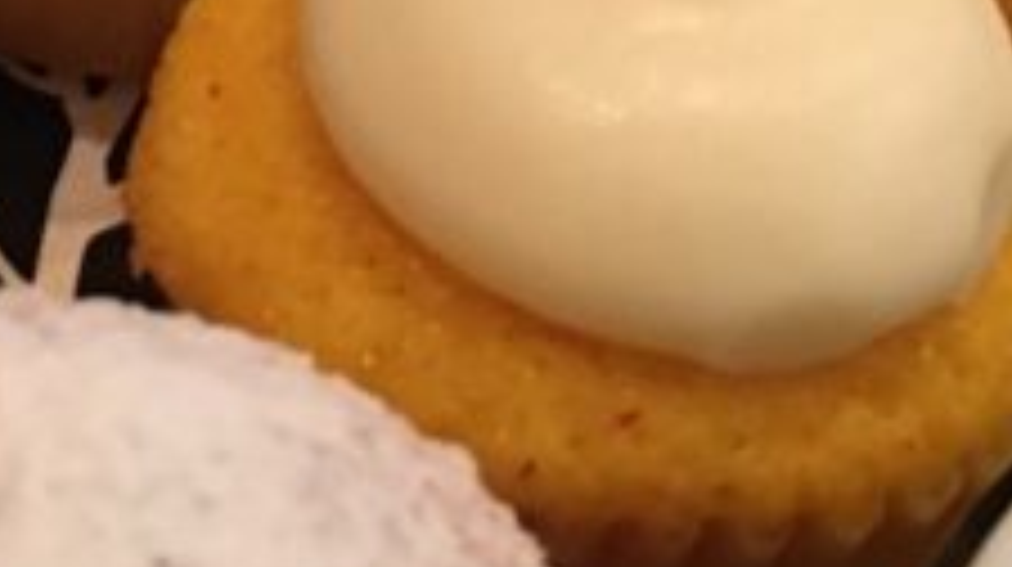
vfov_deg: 8.2
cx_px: 153
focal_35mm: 144
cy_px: -378
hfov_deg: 14.8
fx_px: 3860
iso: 320
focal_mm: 4.15
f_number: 2.2
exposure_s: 1/17
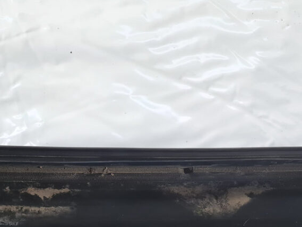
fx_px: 558
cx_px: 172
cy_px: 275
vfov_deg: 21.3
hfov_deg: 30.2
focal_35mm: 64
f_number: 1.8
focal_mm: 5.4
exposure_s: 1/50
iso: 320
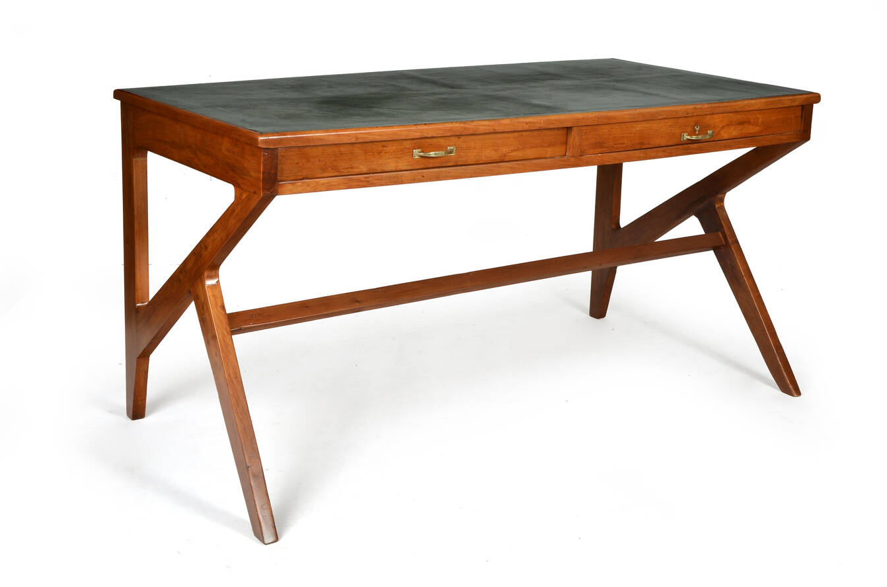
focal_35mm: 49
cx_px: 451
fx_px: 1193
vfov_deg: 27.6
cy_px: 287
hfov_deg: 40.8
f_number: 18
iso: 250
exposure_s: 1/160
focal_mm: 31
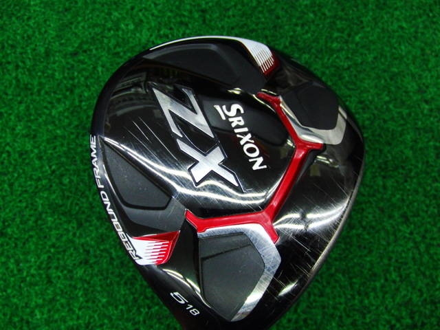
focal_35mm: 37
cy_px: 165
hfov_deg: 50.1
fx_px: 470
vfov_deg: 38.7
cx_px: 220
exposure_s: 1/60
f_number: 3.6
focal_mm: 6.42
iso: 400
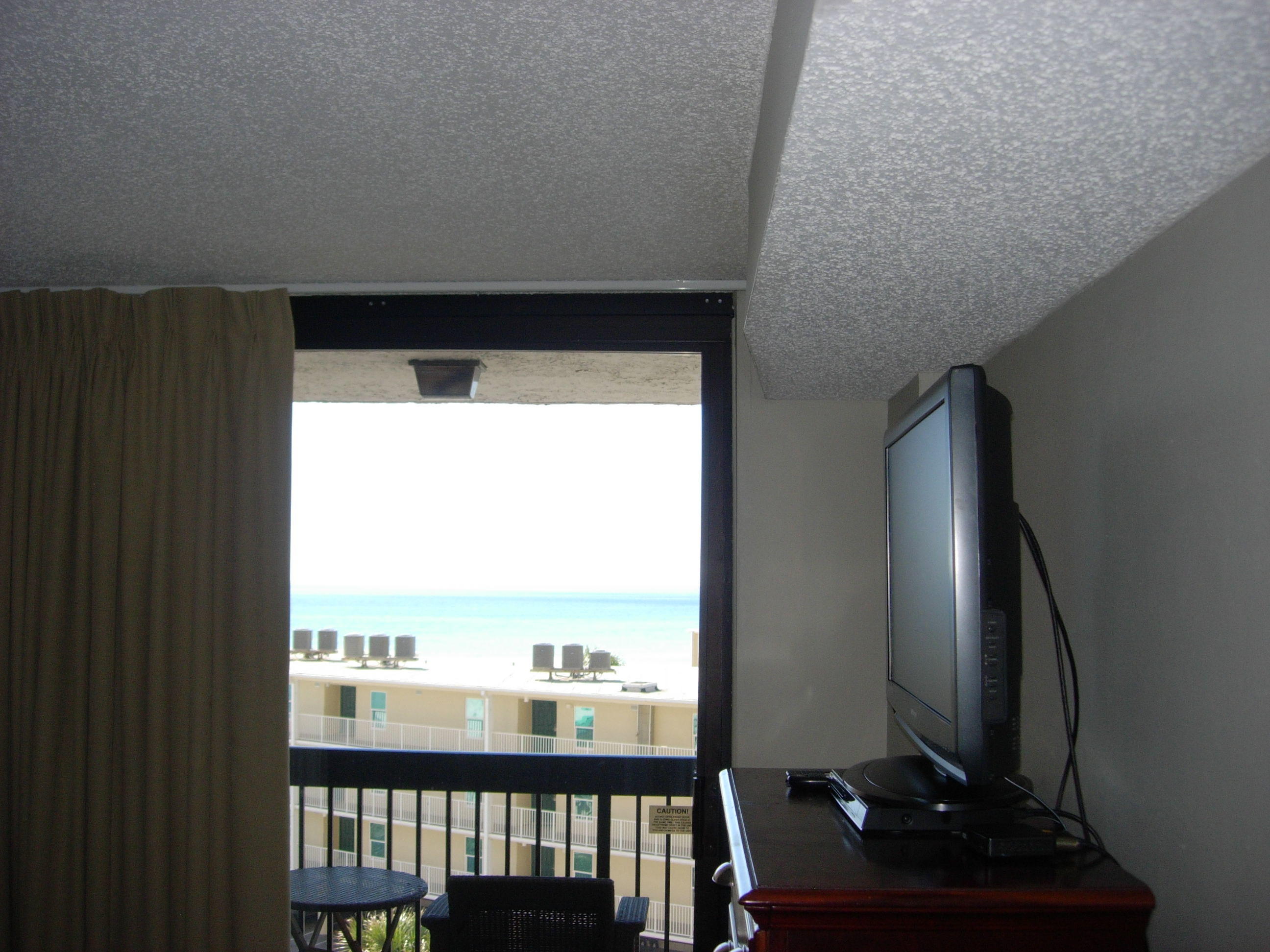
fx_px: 1394
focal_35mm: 38
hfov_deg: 49.0
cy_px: 476
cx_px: 635
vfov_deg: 37.7
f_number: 2.8
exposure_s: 1/279
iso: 79
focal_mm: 7.8
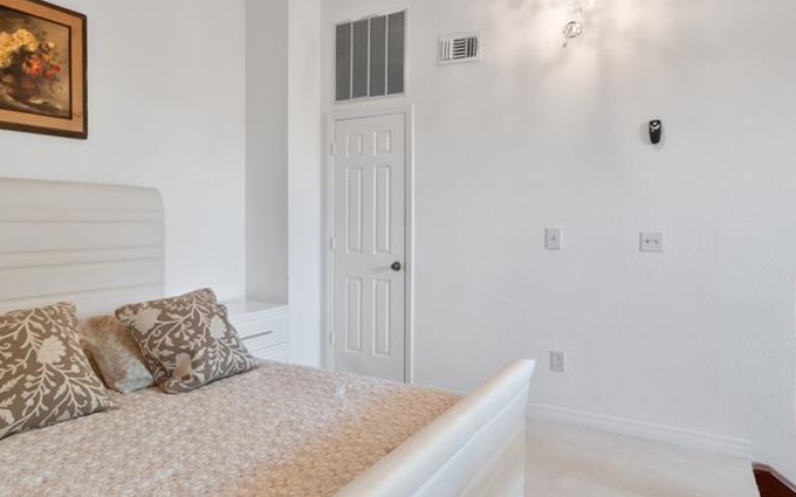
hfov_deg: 76.8
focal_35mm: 23
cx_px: 350
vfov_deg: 52.8
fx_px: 499
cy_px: 212
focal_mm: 10
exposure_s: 1
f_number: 11
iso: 200
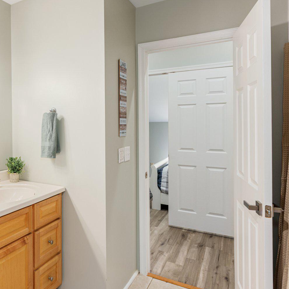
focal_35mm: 28
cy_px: 126
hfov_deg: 53.4
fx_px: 264
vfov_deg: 57.1
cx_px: 56
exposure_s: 1/50
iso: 320
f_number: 7.1
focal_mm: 16
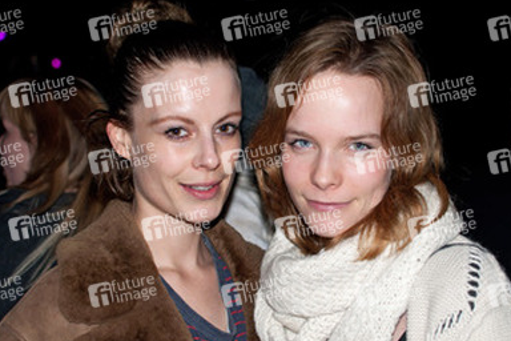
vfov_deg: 22.0
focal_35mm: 62
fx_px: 874
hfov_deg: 32.6
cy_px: 192
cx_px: 273
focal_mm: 35
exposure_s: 1/125
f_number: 2.8
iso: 320
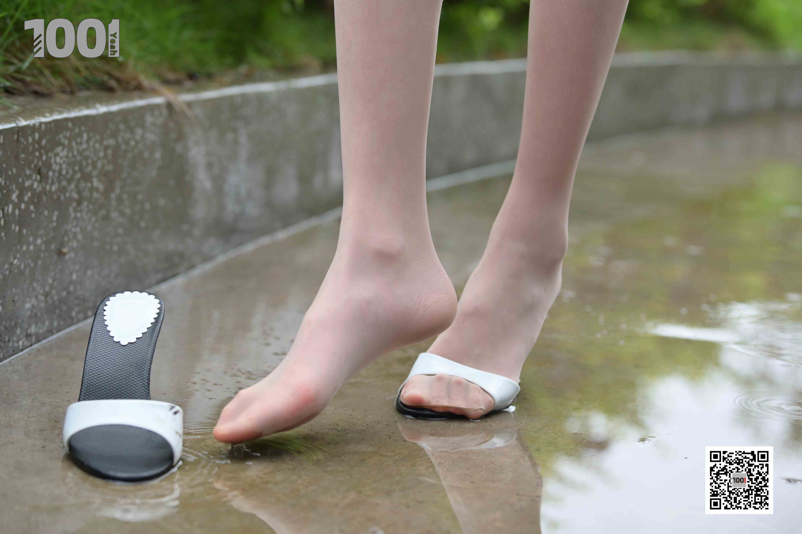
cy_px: 267
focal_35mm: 70
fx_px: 1559
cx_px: 401
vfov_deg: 19.5
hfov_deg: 28.8
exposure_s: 1/250
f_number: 4
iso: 640
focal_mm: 70
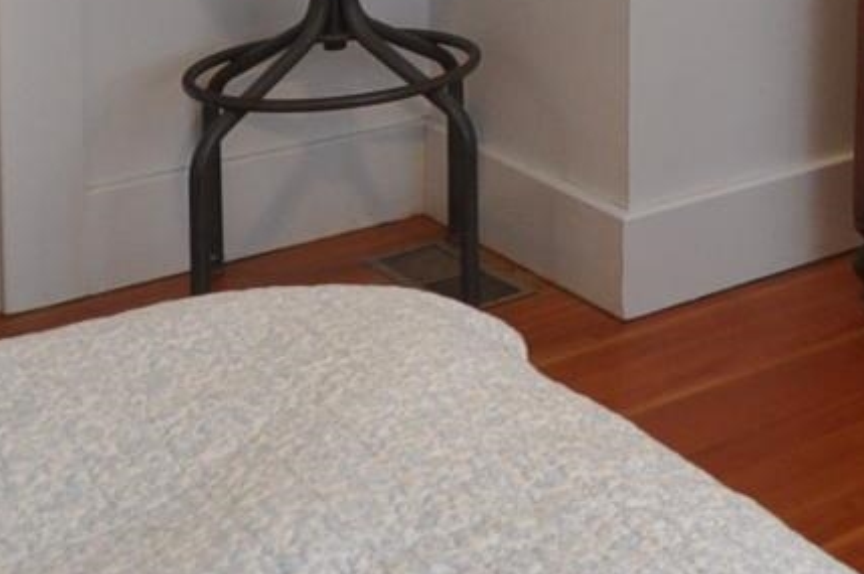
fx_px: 1798
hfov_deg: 21.9
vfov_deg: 16.3
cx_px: 1339
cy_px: -336
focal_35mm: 75
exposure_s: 1/60
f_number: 4
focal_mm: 10
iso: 450
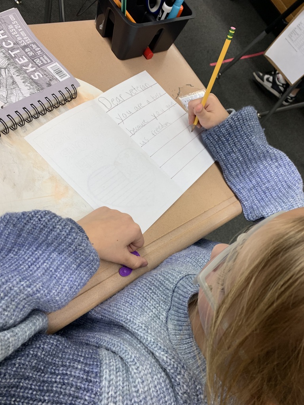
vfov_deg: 67.3
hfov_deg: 53.1
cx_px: 152
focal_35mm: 26
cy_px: 202
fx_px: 304
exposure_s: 1/64
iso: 50
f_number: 1.8
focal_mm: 4.25
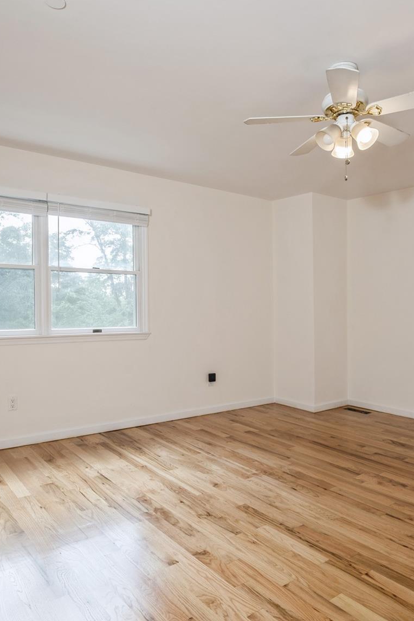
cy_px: 331
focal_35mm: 25
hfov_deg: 51.3
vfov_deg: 71.4
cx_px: 209
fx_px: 431
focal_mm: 14
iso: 200
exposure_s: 1/25
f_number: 11
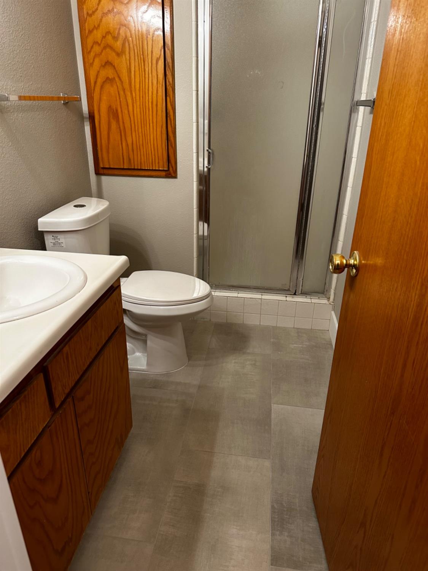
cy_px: 286
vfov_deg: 71.6
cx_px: 214
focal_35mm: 24
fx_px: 396
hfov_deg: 56.8
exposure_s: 1/60
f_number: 1.78
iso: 320
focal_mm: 6.86
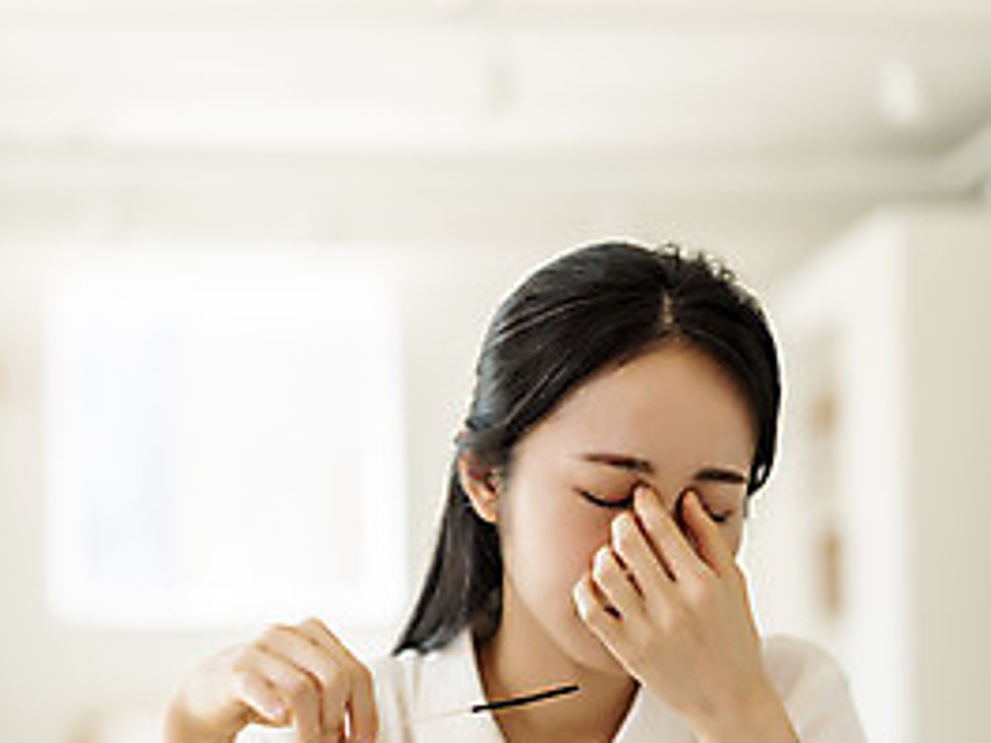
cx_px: 494
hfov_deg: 26.7
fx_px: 2090
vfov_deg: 19.8
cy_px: 672
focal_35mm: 73
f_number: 2
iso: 125
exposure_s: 1/320
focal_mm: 50
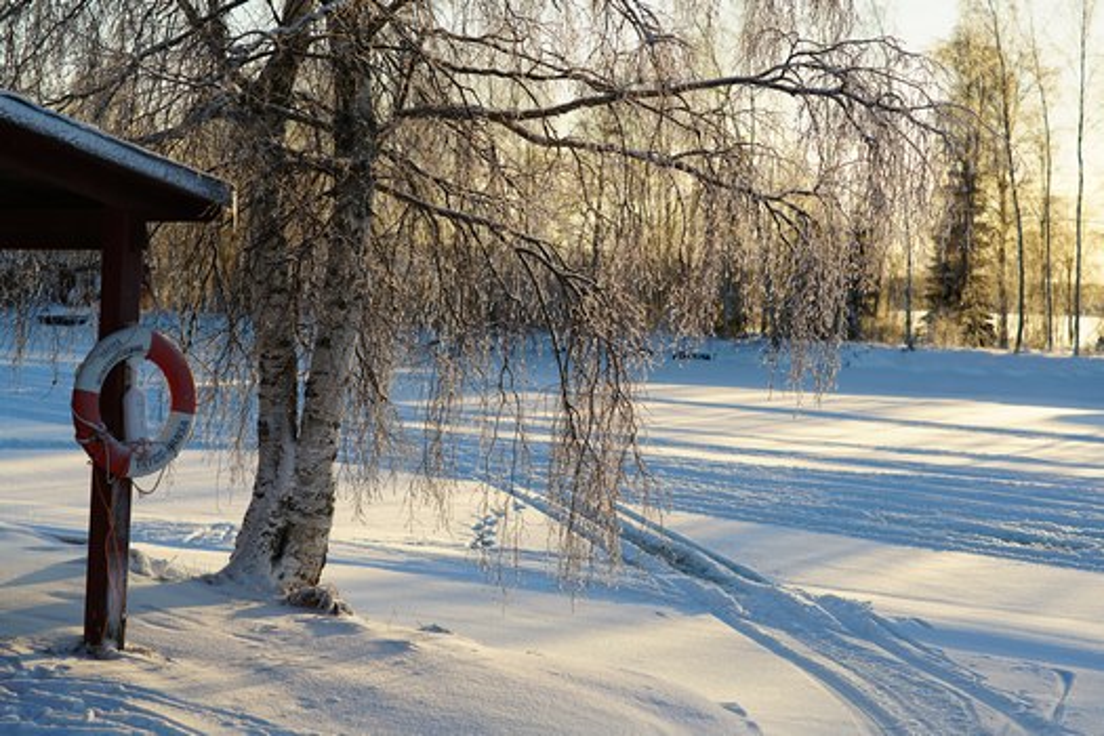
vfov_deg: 16.1
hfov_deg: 23.9
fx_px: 2606
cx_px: 552
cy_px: 368
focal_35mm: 85
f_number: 5.6
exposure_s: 1/250
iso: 100
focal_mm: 85
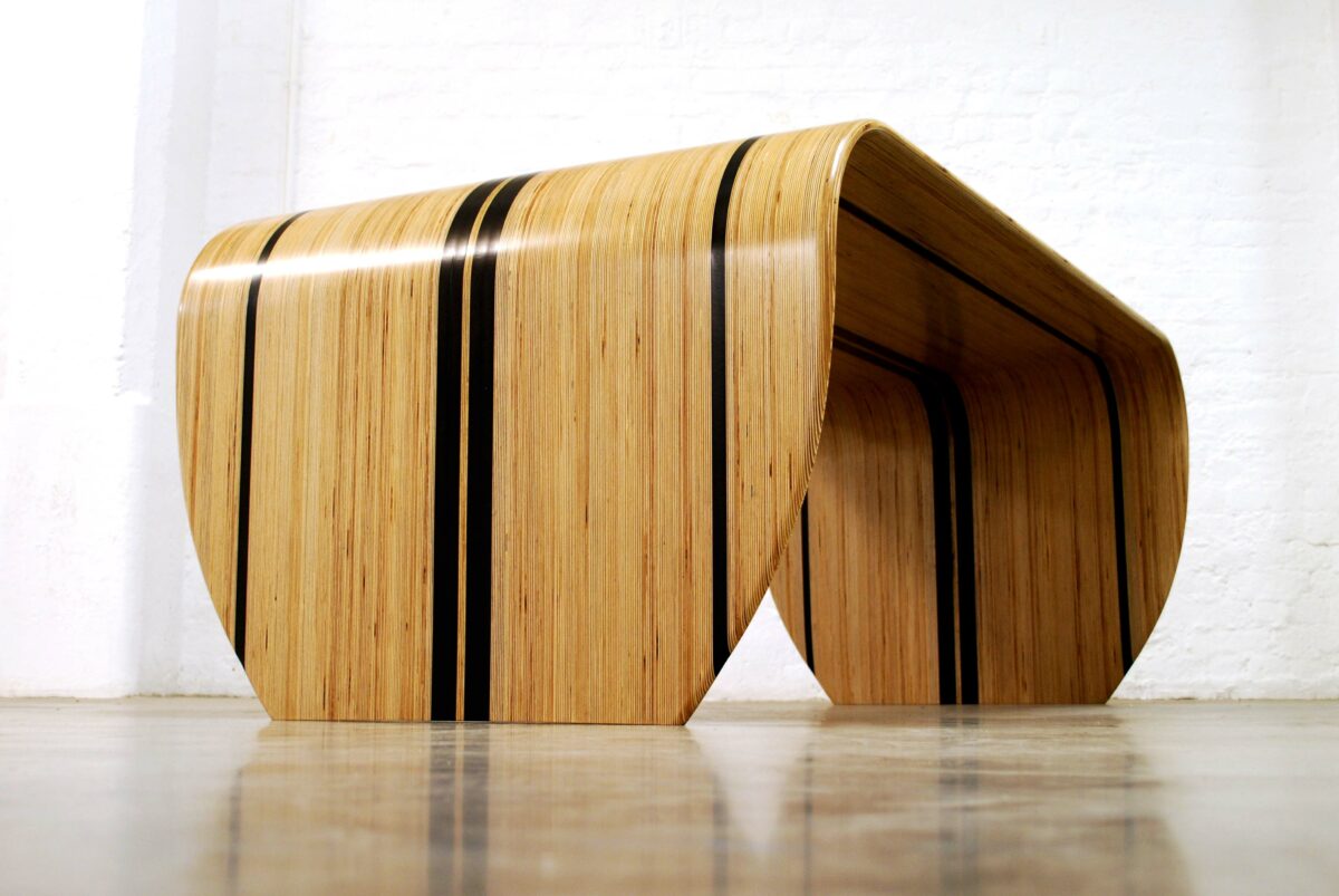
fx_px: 1452
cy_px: 448
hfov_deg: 49.5
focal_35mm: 39
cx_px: 670
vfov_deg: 34.3
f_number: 4.2
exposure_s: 1/15
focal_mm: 26
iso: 400
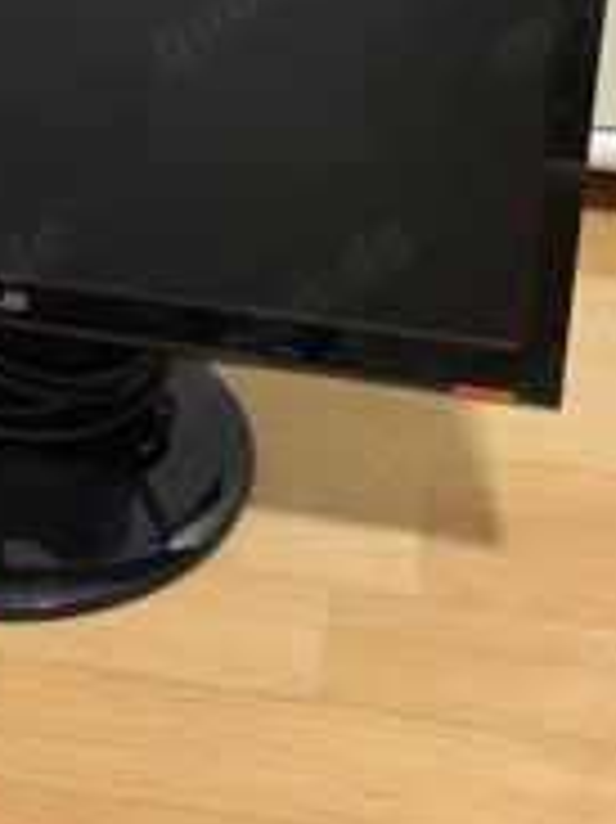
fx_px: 2494
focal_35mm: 105
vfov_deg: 18.3
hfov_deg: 13.9
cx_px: 31
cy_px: 18
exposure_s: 1/25
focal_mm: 6.76
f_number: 1.78
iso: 800
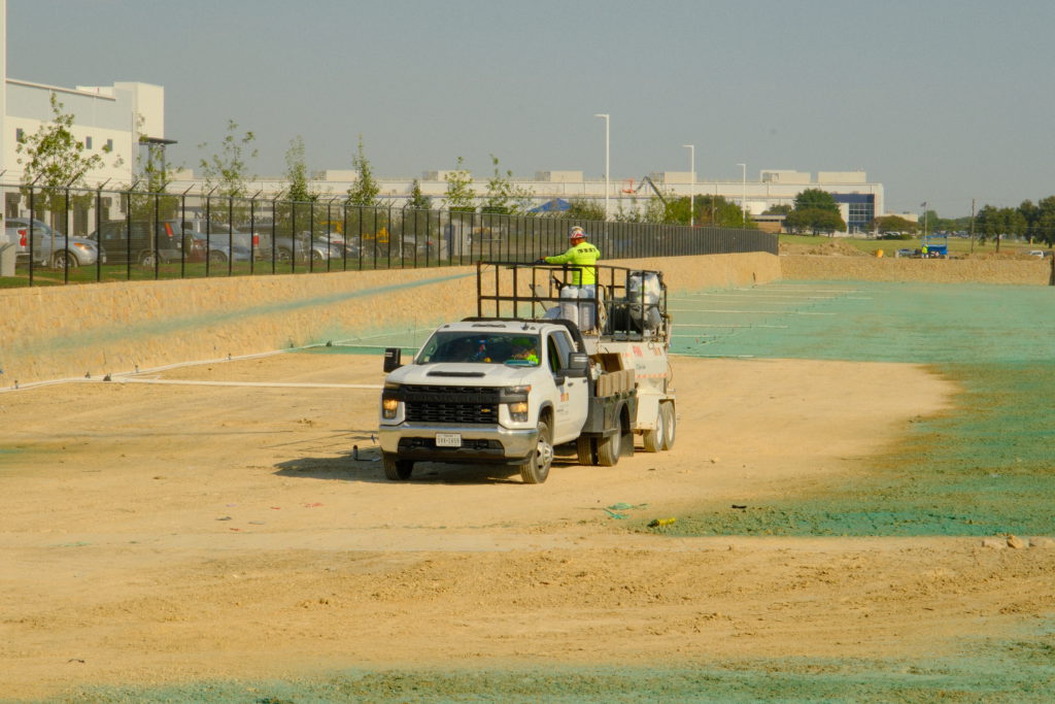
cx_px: 528
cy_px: 352
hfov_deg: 17.1
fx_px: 3517
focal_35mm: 120
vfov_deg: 11.4
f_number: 22
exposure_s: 1/250
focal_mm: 80
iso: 800
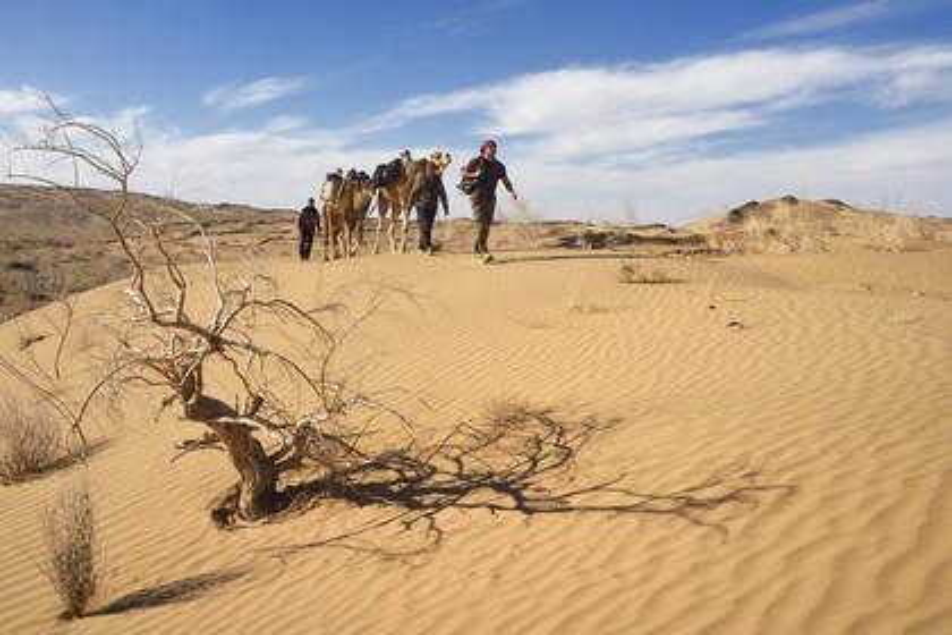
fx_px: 846
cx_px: 476
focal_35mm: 32
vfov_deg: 41.1
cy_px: 318
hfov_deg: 58.7
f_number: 13
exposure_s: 1/250
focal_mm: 32
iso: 200
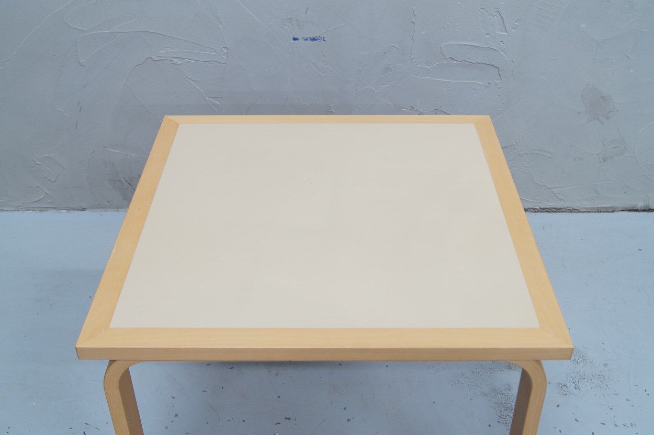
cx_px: 327
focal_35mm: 39
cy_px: 218
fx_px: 708
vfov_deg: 34.2
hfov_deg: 49.6
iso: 400
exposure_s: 1/6
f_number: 6.3
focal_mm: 26
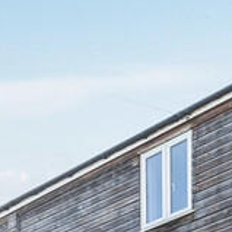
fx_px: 789
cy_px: 284
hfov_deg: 16.7
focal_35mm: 104
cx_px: 101
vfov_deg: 16.0
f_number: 8
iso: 400
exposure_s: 1/400
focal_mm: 13
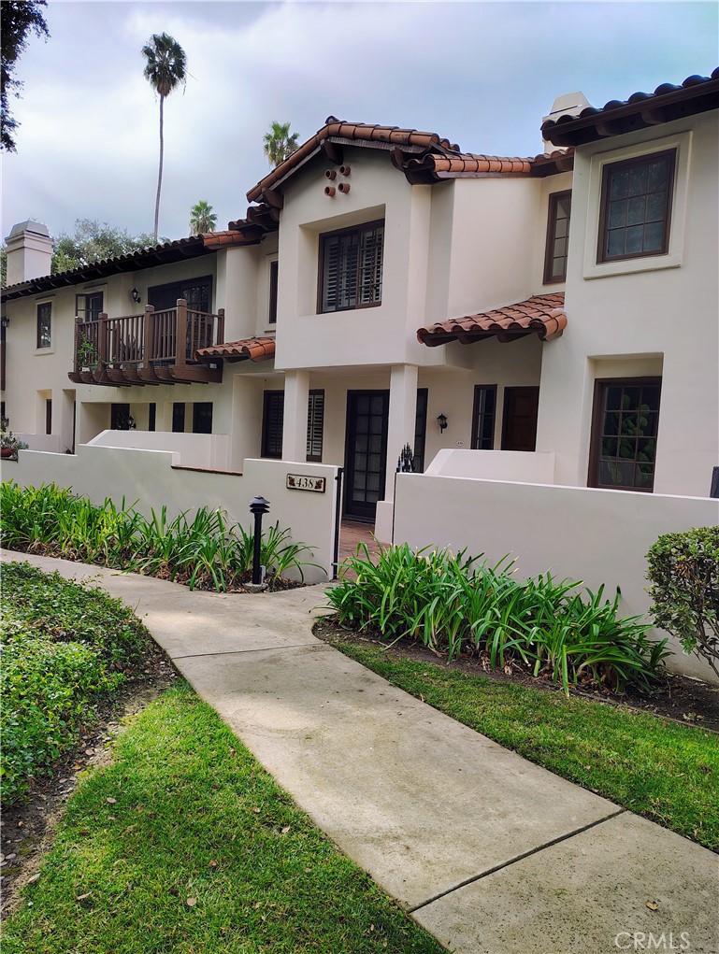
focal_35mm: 24
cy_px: 477
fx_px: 663
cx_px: 360
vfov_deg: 71.5
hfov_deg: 56.9
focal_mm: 5.56
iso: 100
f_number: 1.8
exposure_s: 1/226
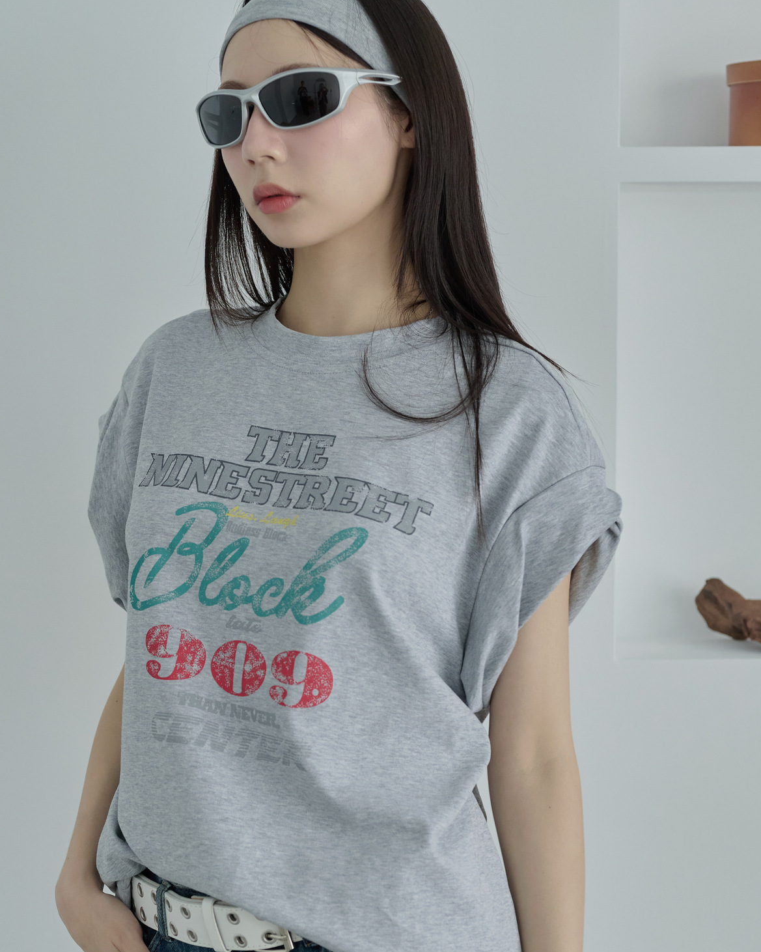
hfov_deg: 19.9
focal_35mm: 77
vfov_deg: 24.7
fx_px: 2168
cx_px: 306
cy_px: 549
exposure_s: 1/125
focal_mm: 50
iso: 800
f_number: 3.5
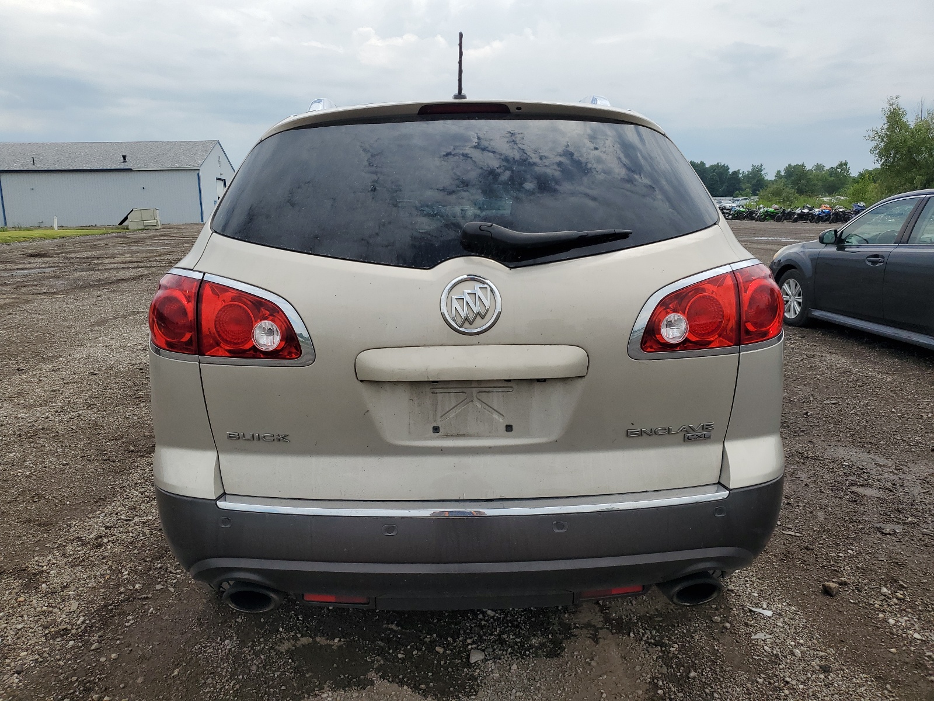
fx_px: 702
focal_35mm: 26
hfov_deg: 67.3
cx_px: 467
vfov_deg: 53.1
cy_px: 350
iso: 50
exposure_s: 1/5000
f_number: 1.5
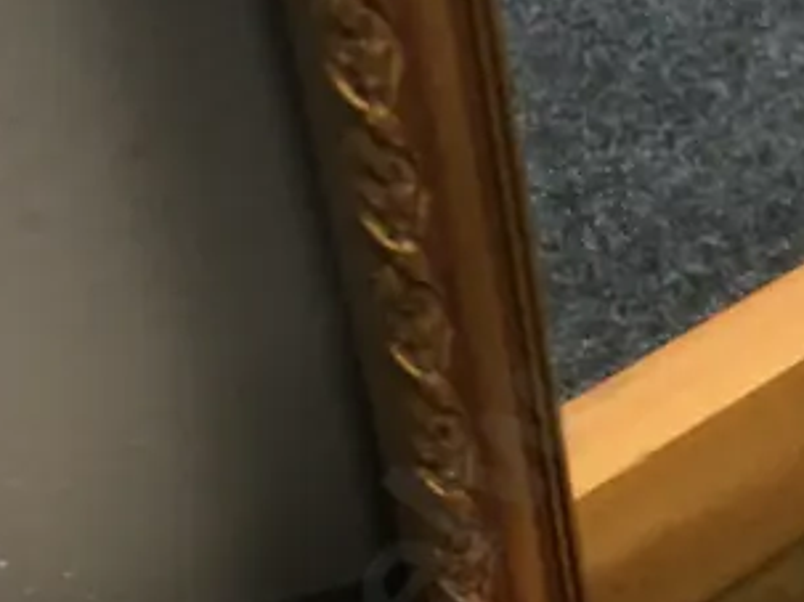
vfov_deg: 15.0
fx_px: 2275
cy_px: 164
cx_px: 730
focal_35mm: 98
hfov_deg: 19.7
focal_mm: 4.15
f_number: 2.2
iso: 80
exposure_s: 1/17
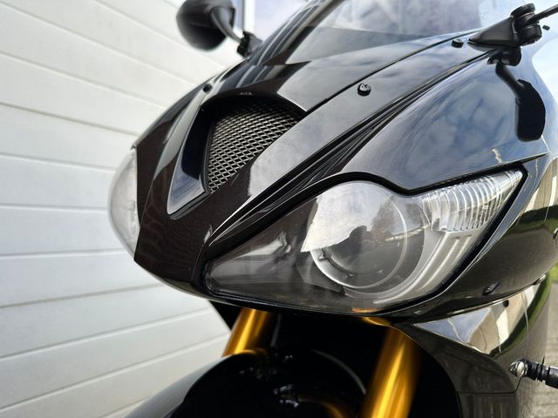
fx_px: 387
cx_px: 279
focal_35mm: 24
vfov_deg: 56.8
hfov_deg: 71.6
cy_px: 209
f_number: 1.78
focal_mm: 6.86
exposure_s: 1/555
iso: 80
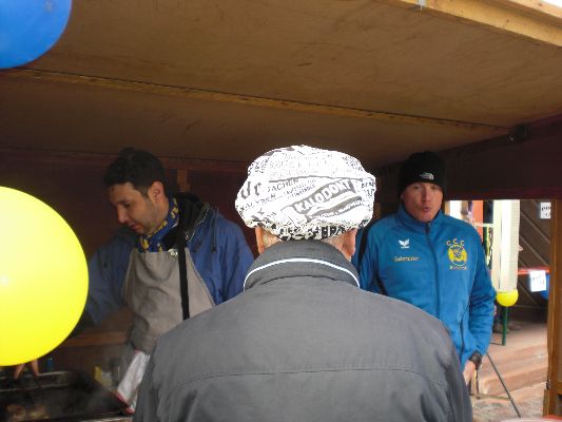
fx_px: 617
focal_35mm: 38
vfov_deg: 37.7
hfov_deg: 49.0
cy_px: 211
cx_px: 281
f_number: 3.1
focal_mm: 6.3
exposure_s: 1/100
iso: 64
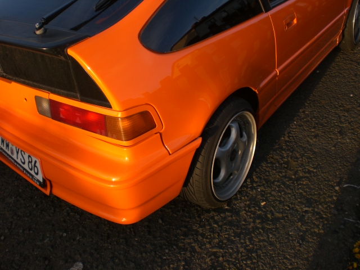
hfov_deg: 49.0
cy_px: 135
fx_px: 395
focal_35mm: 38
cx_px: 180
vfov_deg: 37.7
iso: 50
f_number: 3.1
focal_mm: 6.3
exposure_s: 1/200
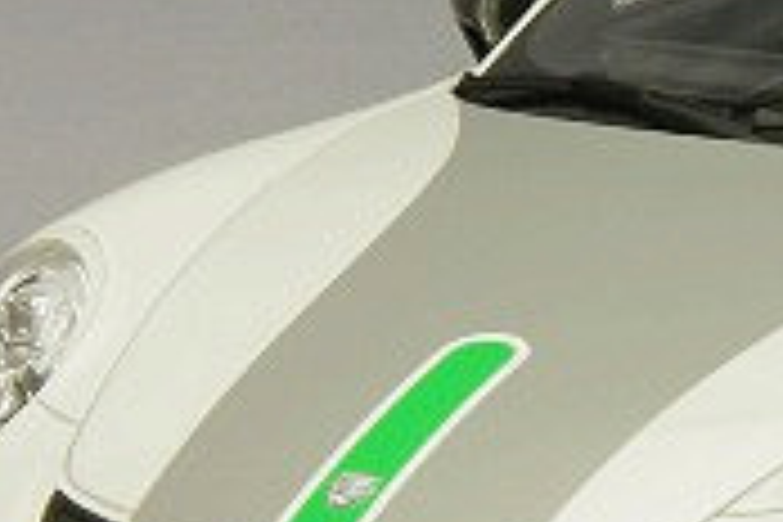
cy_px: 326
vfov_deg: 3.3
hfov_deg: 5.0
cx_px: 1004
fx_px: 8982
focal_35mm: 413
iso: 400
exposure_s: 1/1.67
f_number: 32
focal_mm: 75
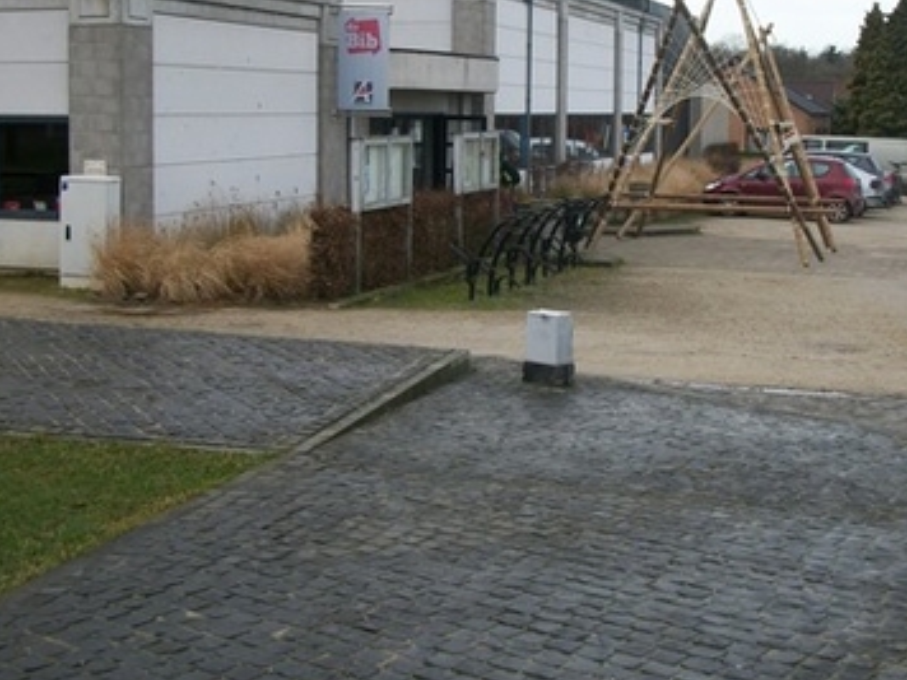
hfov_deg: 35.5
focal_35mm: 54
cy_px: 242
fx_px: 1415
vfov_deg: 26.9
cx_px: 527
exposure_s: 1/400
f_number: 2.9
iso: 80
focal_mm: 5.7
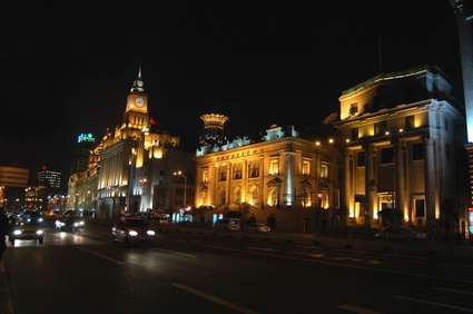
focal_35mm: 27
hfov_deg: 67.5
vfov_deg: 47.8
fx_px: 354
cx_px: 236
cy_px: 157
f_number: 3.5
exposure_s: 1/20
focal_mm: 18
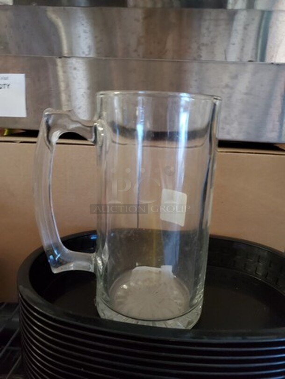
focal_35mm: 26
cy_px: 190
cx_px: 142
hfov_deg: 53.1
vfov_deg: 67.3
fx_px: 285
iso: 640
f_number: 1.5
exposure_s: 1/17
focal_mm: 4.3
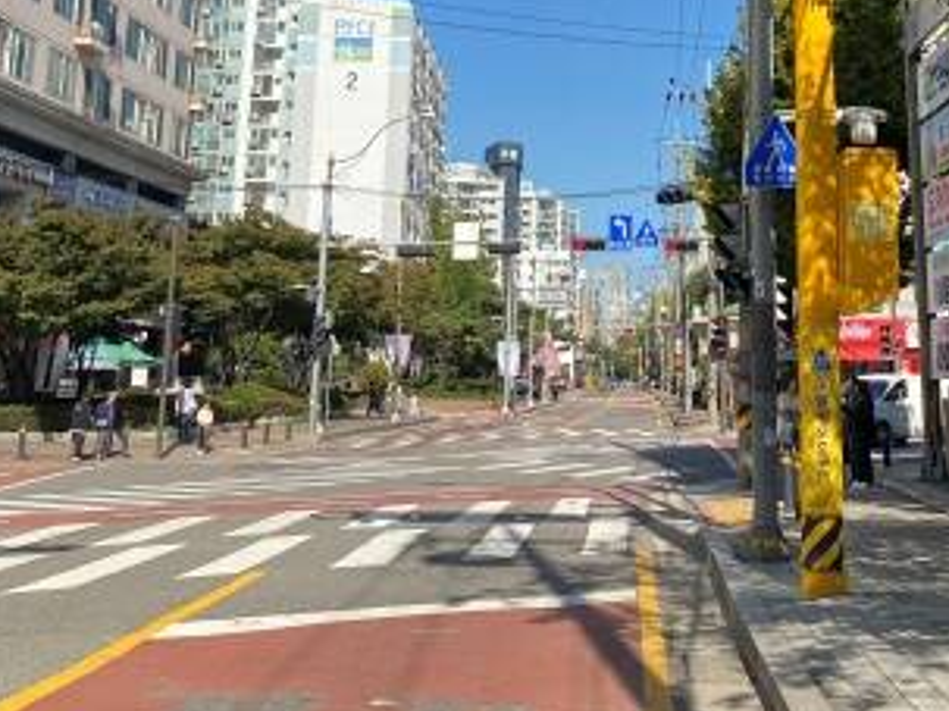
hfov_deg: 34.6
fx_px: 1507
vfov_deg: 25.1
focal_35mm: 55
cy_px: -25
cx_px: 636
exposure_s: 1/2571
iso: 32
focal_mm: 4.25
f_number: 1.8
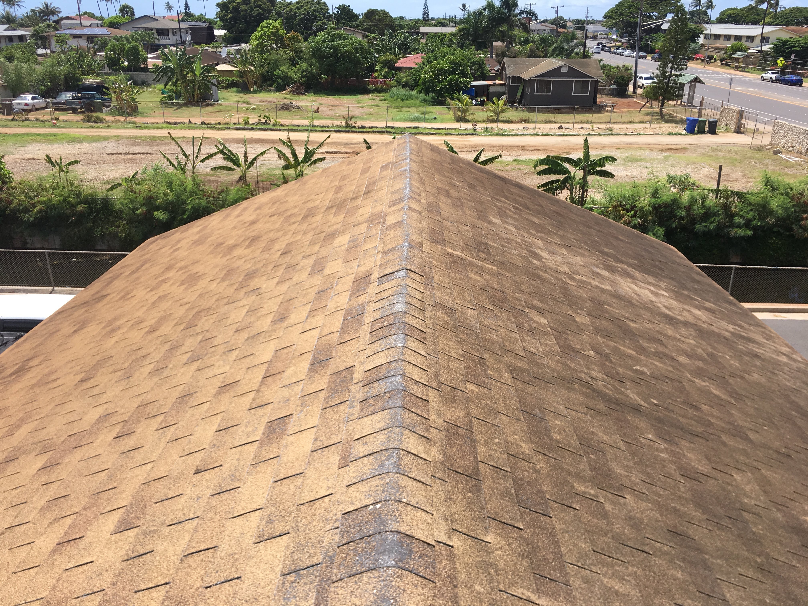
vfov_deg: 48.2
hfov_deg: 61.7
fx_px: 677
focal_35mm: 29
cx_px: 404
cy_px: 303
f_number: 2.2
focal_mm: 4.15
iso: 25
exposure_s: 1/1350
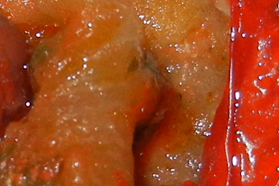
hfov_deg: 8.8
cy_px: 206
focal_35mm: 233
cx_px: 0
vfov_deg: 5.9
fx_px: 1805
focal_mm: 5.4
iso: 200
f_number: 7
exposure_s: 1/30
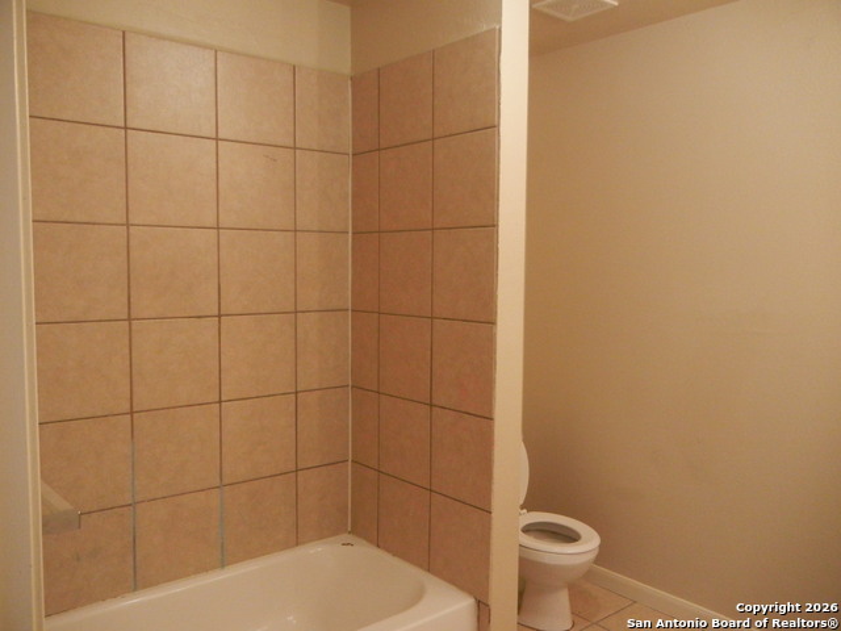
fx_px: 729
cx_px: 420
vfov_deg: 46.8
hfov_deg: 60.0
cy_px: 316
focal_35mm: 30
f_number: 3.5
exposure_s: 1/30
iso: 800
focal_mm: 5.4
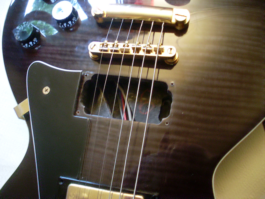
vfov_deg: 37.7
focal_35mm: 38
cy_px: 100
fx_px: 291
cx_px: 132
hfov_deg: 49.0
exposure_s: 1/4
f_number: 3
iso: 200
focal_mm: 6.3
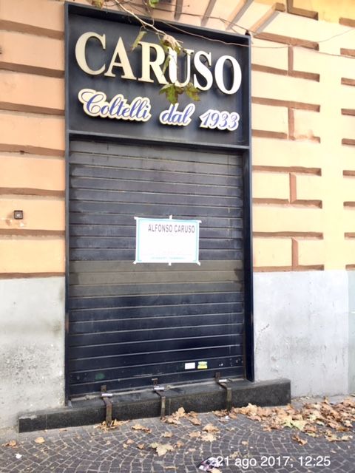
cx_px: 178
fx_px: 397
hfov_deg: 48.2
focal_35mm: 29
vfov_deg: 61.7
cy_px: 236
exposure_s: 1/50
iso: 32
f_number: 2.2
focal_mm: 4.15
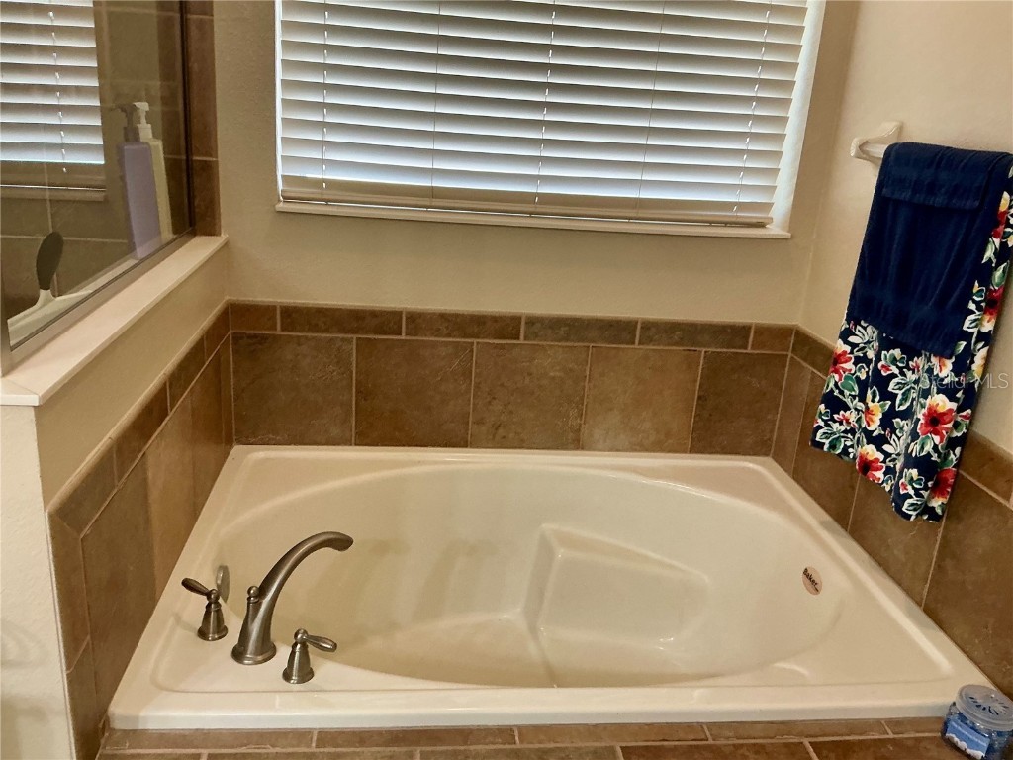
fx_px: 819
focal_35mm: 28
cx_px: 506
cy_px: 380
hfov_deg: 63.4
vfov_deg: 49.7
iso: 125
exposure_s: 1/60
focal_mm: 3
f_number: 1.8
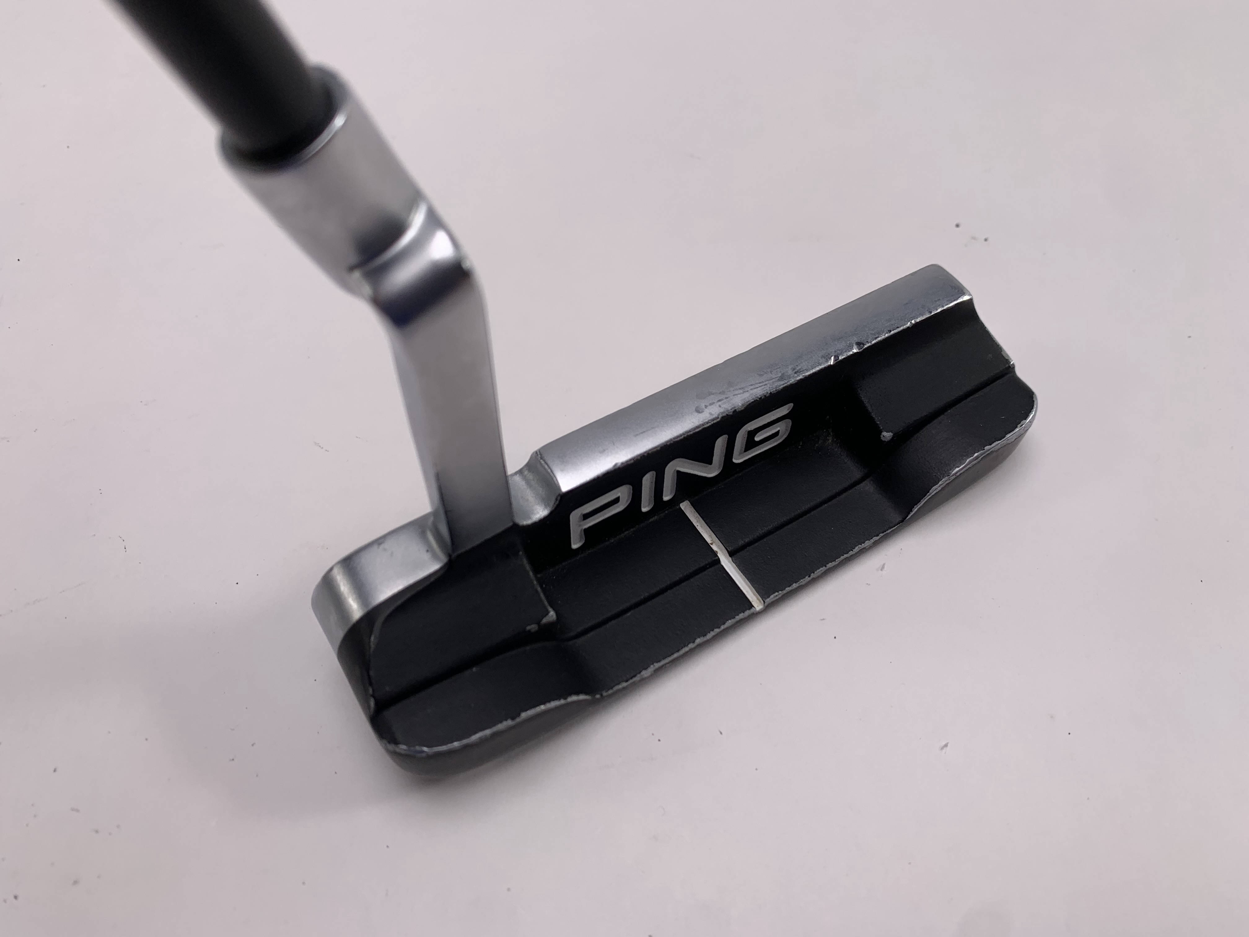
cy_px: 468
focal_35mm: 26
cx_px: 624
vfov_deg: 53.1
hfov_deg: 67.3
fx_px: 938
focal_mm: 4.25
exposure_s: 1/307
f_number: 1.8
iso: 25
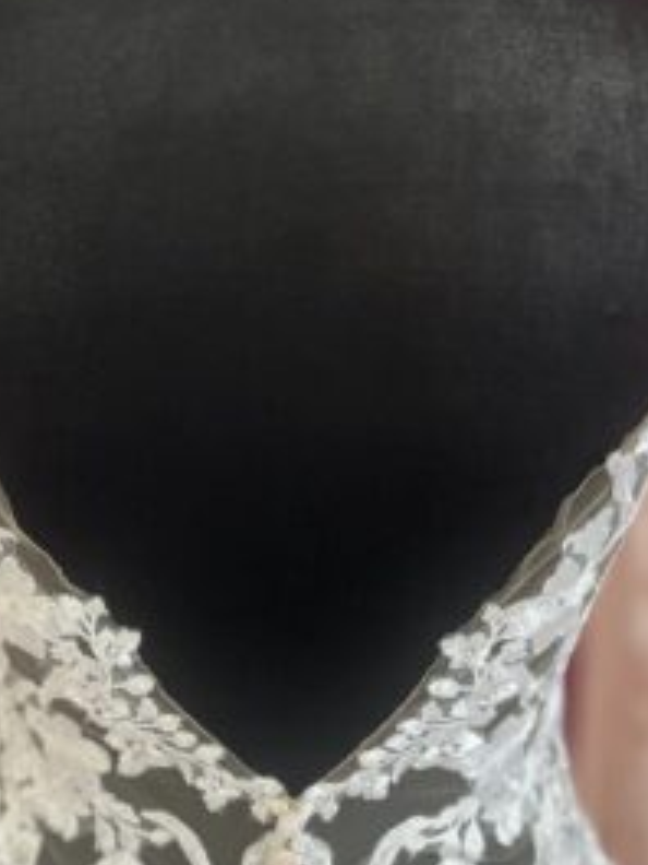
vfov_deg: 44.7
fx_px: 1048
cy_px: 388
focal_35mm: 42
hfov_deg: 34.2
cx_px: 262
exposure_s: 1/50
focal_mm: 5.1
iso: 160
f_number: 1.6
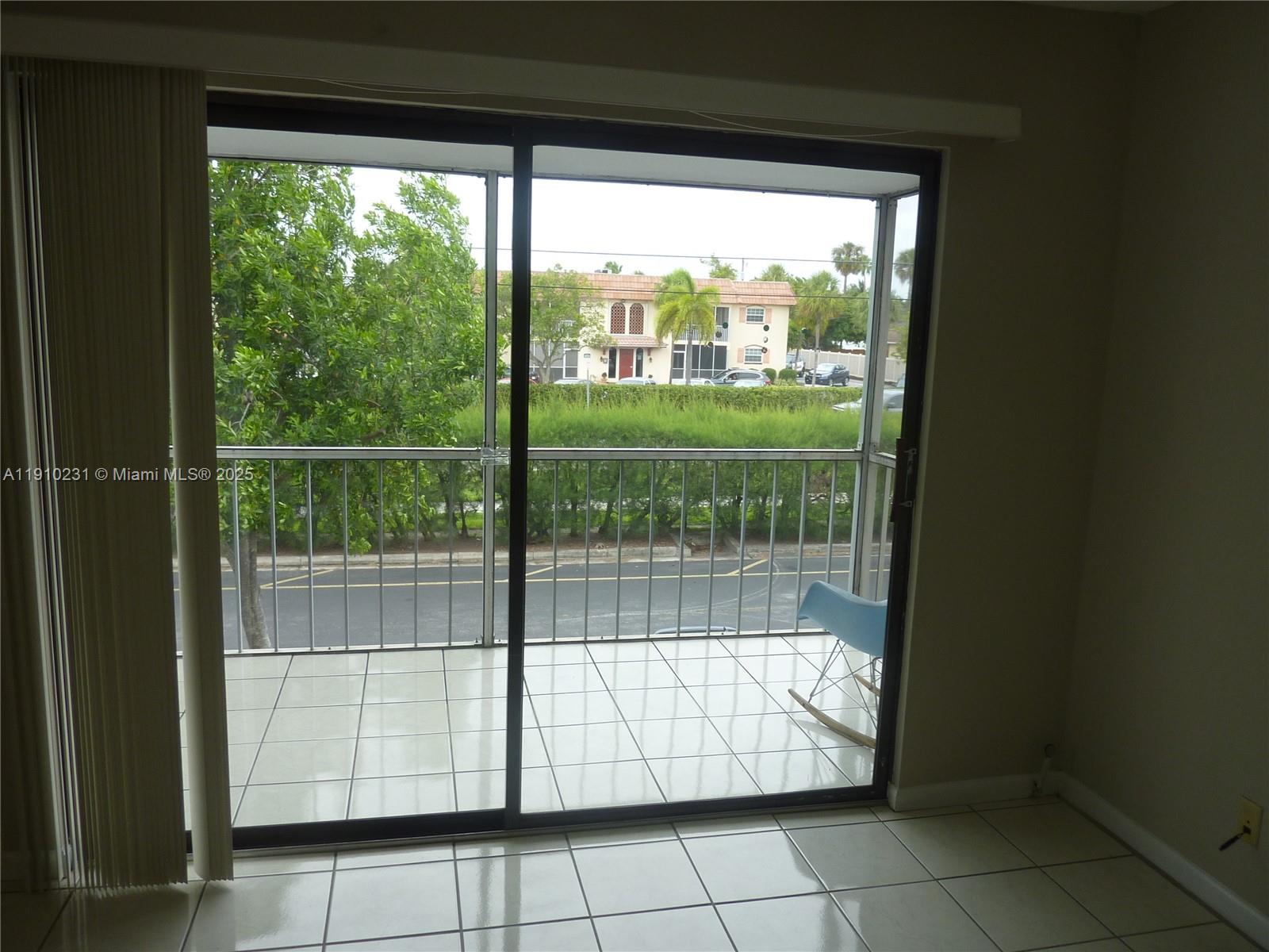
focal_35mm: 25
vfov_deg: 54.9
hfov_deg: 69.4
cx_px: 634
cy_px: 476
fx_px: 916
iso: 80
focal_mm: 4.1
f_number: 3.3
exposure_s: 1/100
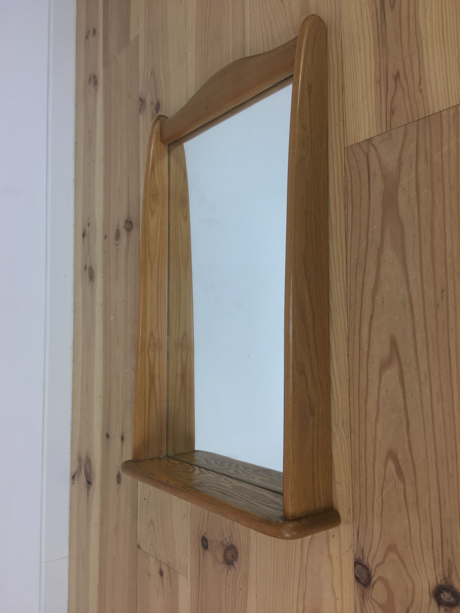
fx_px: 514
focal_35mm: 29
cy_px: 306
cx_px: 230
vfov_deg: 61.7
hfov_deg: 48.2
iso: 32
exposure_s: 1/50
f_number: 2.2
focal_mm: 4.15
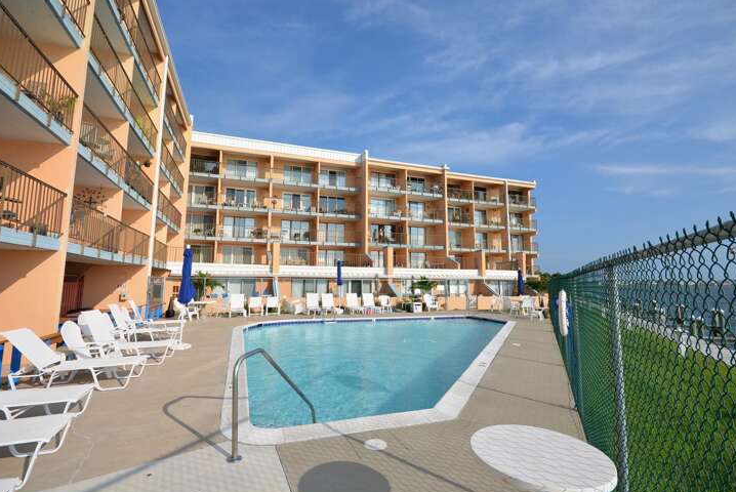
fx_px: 327
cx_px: 362
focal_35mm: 16
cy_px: 244
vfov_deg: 73.8
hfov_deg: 96.7
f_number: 8
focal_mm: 10
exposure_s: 1/250
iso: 100
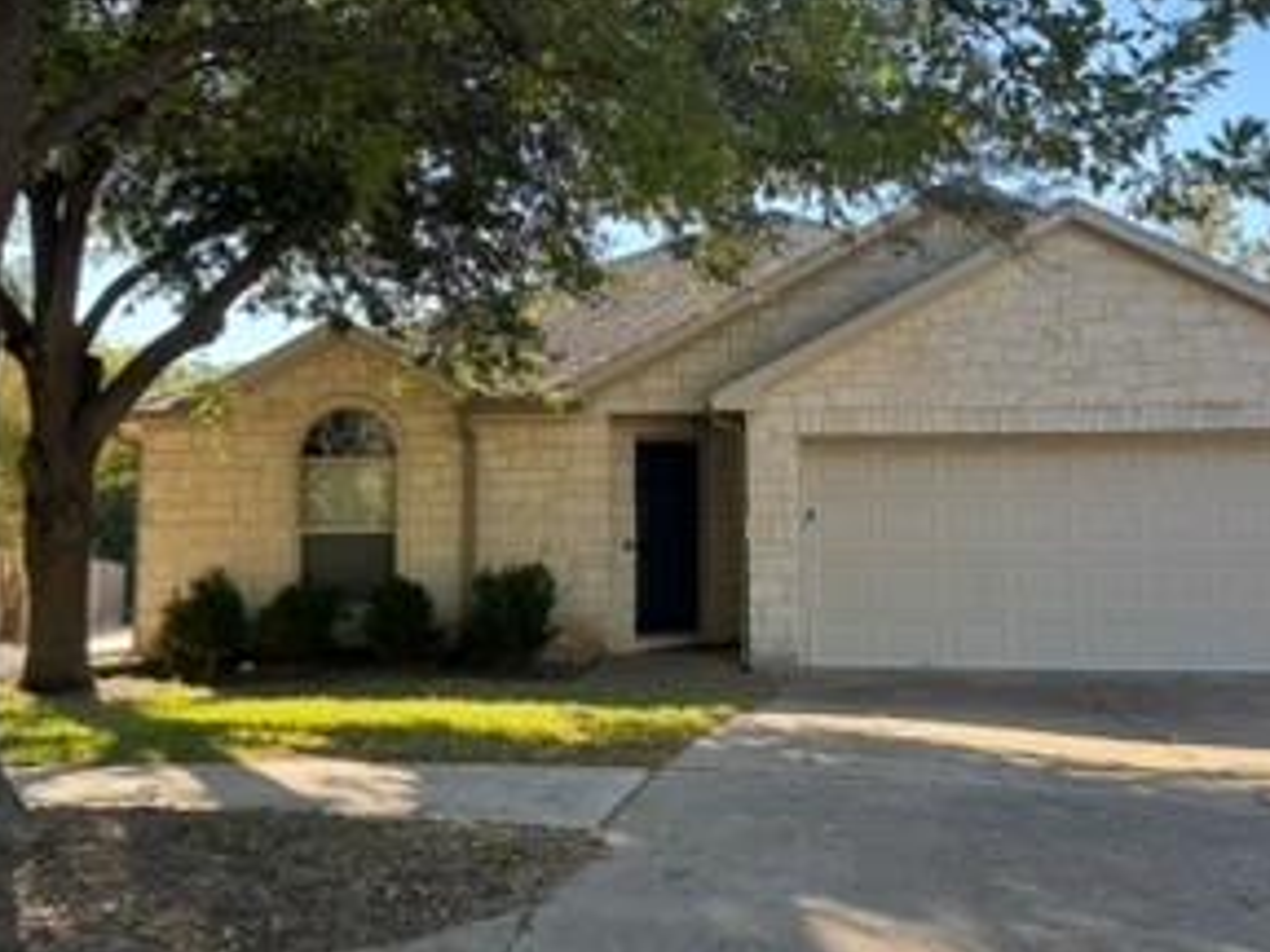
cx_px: 684
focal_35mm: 40
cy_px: 414
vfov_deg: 35.9
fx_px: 1468
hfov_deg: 46.8
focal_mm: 6.76
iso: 80
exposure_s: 1/888
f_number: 1.78
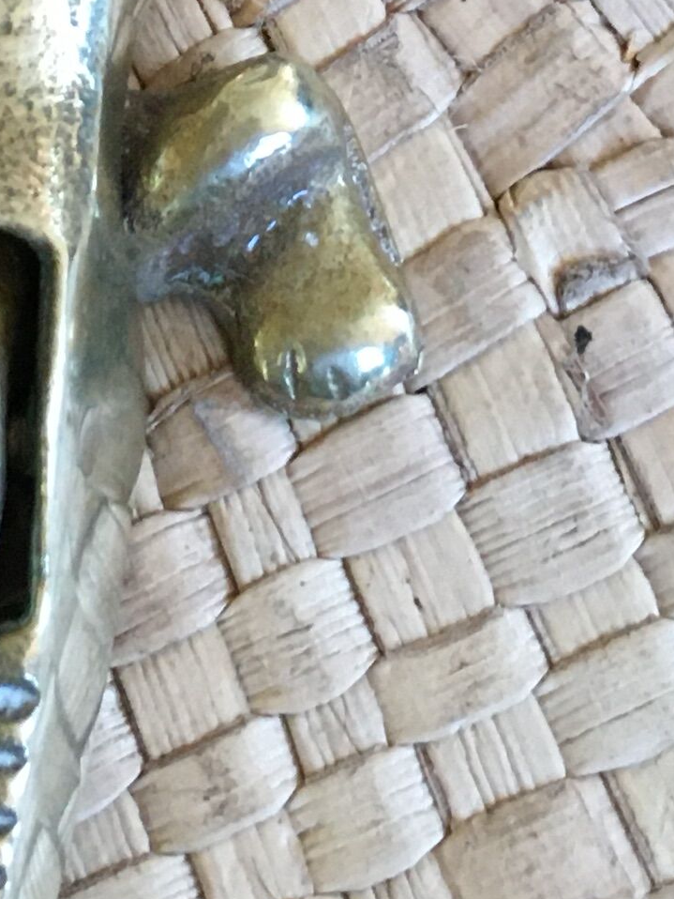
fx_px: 3166
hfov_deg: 12.0
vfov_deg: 15.1
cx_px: 1
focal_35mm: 122
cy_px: -398
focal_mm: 4.15
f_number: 2.2
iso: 160
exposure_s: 1/33
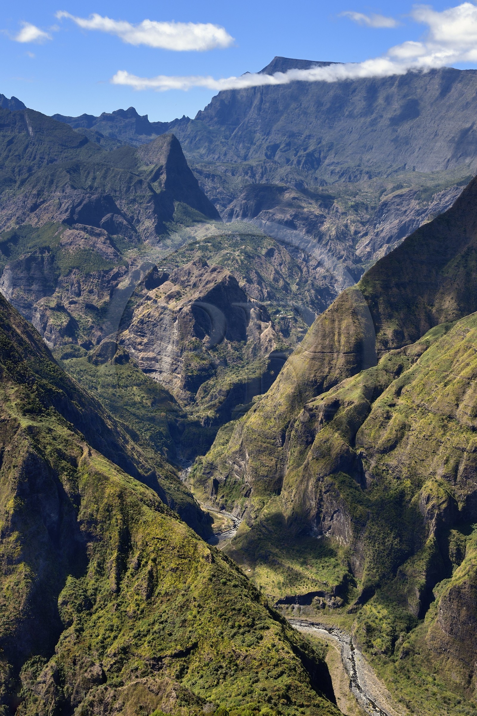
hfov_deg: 26.0
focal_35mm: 52
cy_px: 358
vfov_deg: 38.2
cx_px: 238
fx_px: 1034
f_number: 13
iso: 200
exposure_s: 1/250
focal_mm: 52
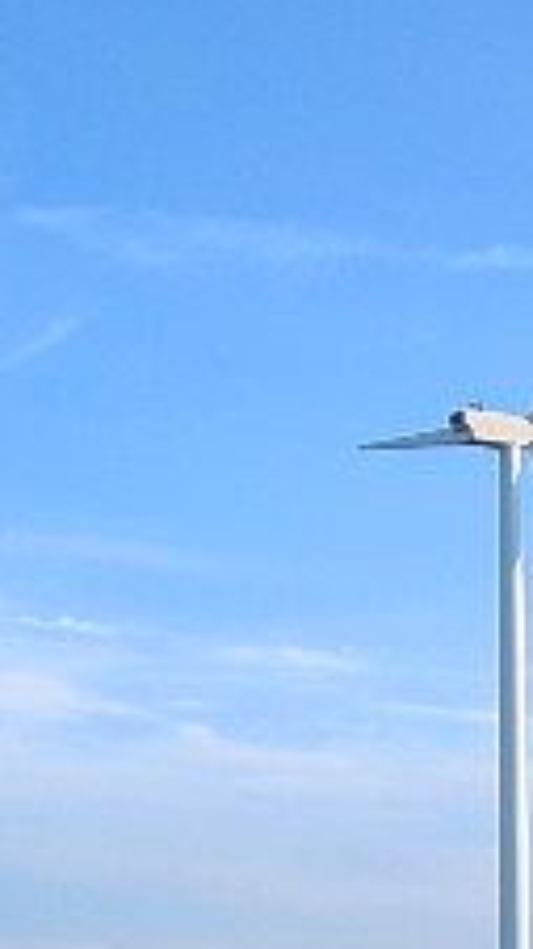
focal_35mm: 108
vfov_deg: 19.7
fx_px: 2716
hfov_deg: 11.1
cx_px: 504
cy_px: 714
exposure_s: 1/640
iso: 125
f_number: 3.7
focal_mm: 6.3
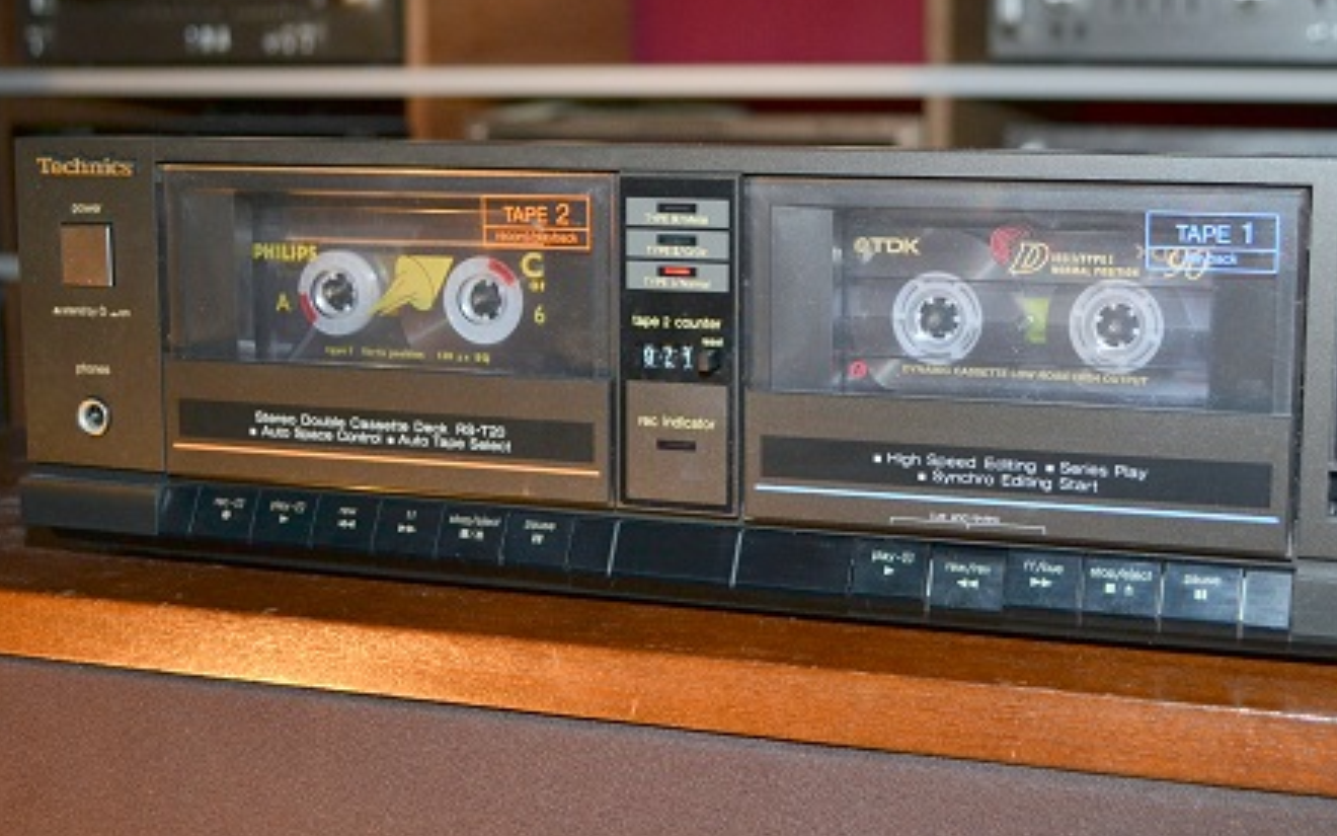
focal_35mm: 56
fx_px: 2041
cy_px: 389
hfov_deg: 36.0
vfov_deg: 23.1
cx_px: 854
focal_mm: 24
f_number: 4
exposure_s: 1/60
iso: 400
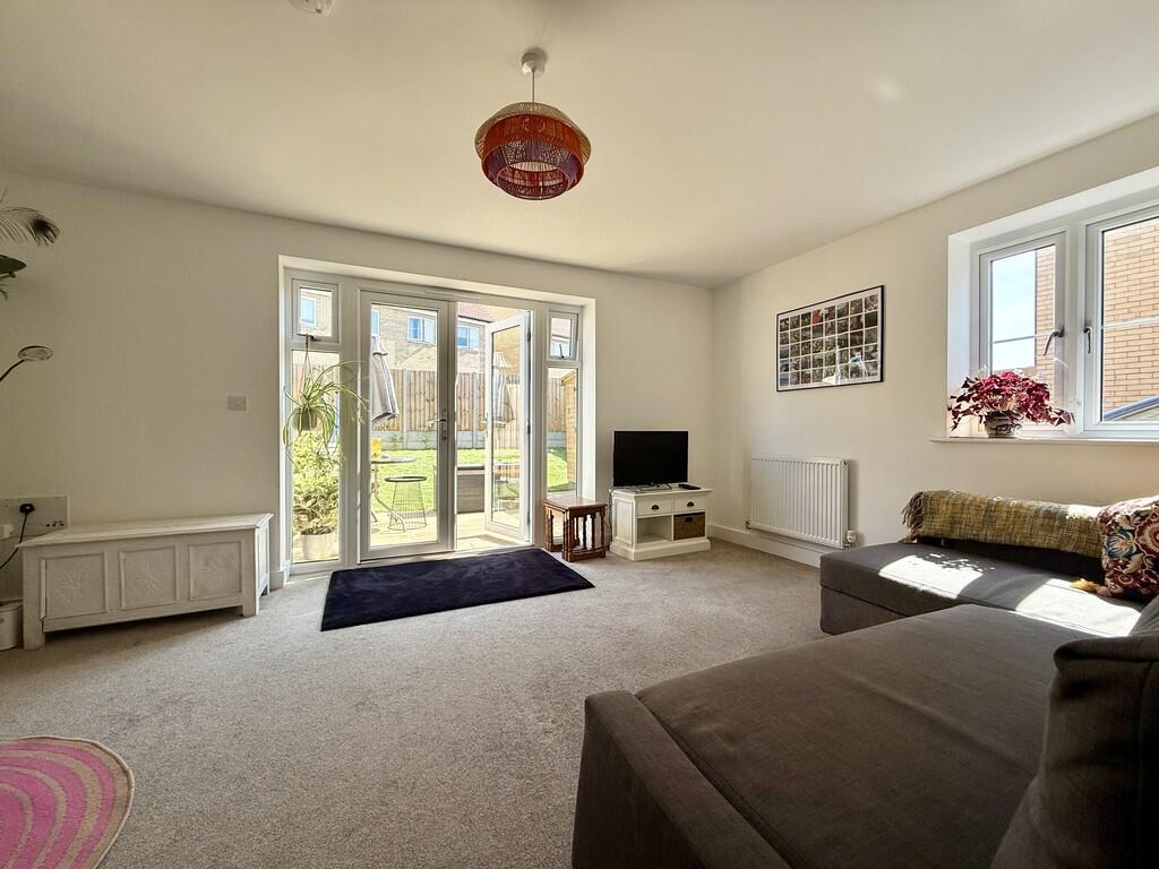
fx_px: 469
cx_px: 580
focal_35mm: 14
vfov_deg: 85.7
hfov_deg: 102.1
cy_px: 434
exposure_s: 1/336
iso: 64
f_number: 2.2
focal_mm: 2.22
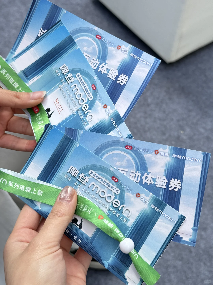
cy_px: 142
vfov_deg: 39.7
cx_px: 106
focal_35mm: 48
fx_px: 394
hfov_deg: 30.3
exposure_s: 1/1287
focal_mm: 6.86
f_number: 1.78
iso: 64
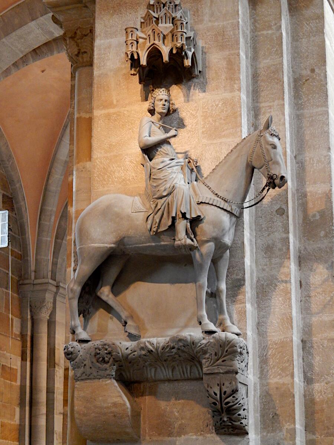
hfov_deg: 17.2
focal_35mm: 86
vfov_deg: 22.8
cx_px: 167
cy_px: 222
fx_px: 1106
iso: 450
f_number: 4.3
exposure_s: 1/15
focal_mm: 15.3
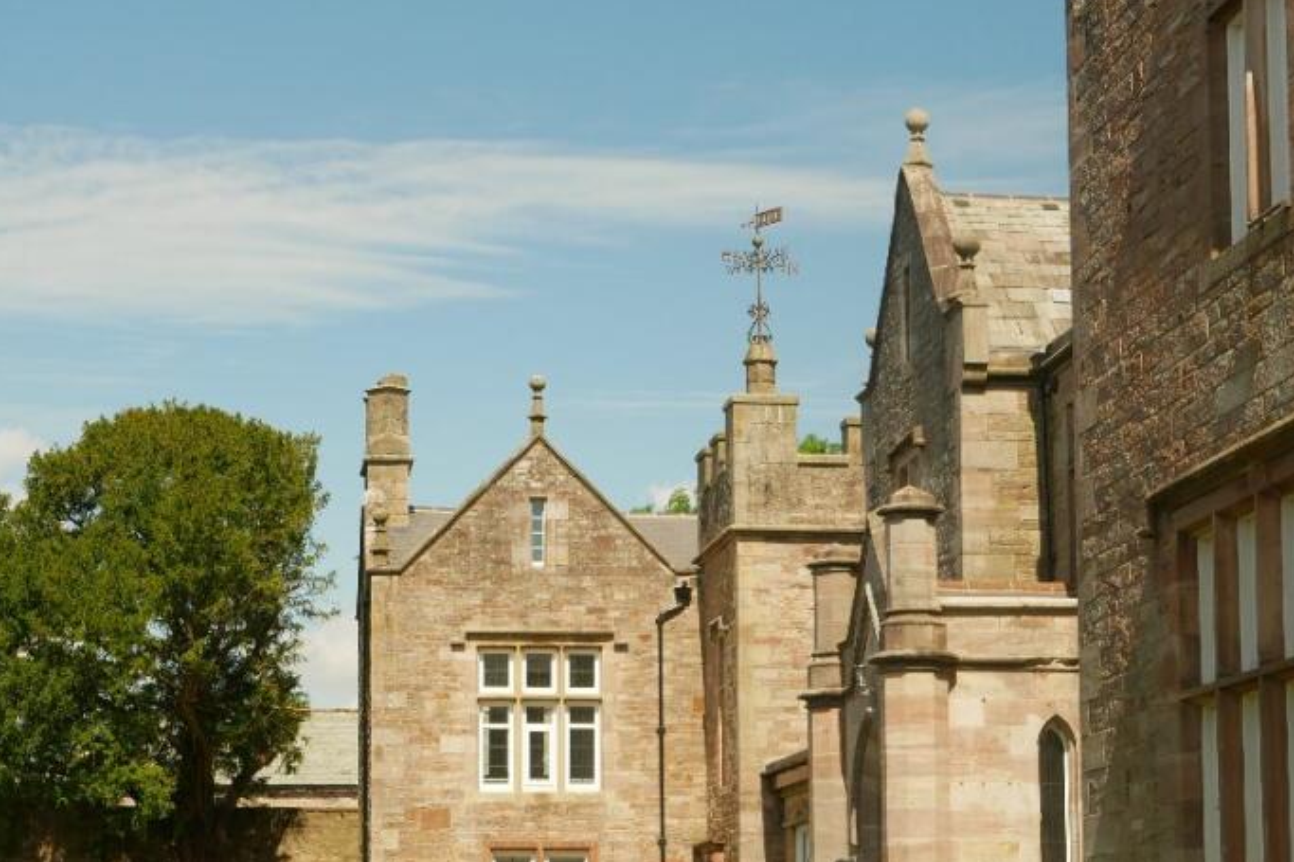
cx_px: 568
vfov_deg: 17.4
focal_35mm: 78
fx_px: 2803
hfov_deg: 26.0
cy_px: 632
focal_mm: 25
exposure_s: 1/200
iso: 200
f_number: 5.6
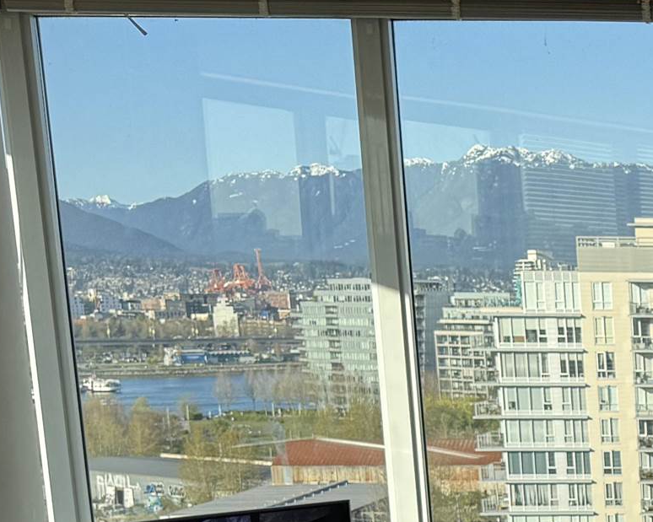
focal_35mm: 93
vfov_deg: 15.8
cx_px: 1055
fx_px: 1797
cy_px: 667
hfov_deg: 17.8
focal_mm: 6.76
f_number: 1.78
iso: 80
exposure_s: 1/2370
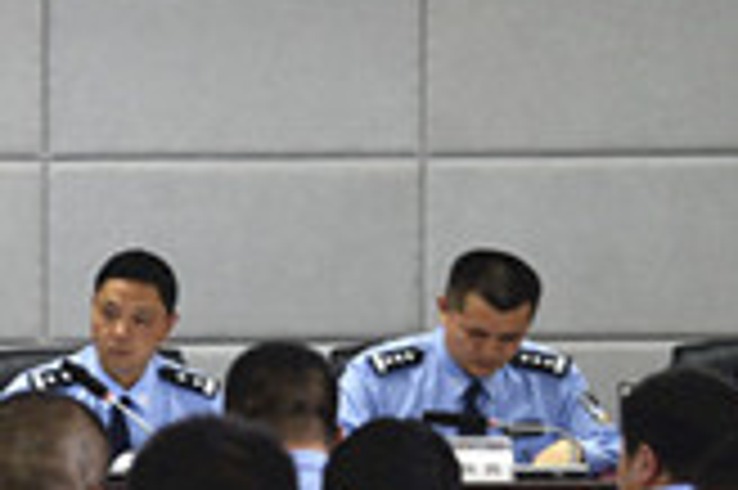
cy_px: 294
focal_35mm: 235
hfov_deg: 8.7
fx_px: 4813
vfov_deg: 5.8
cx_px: -130
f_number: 4
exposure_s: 1/80
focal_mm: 70
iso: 400
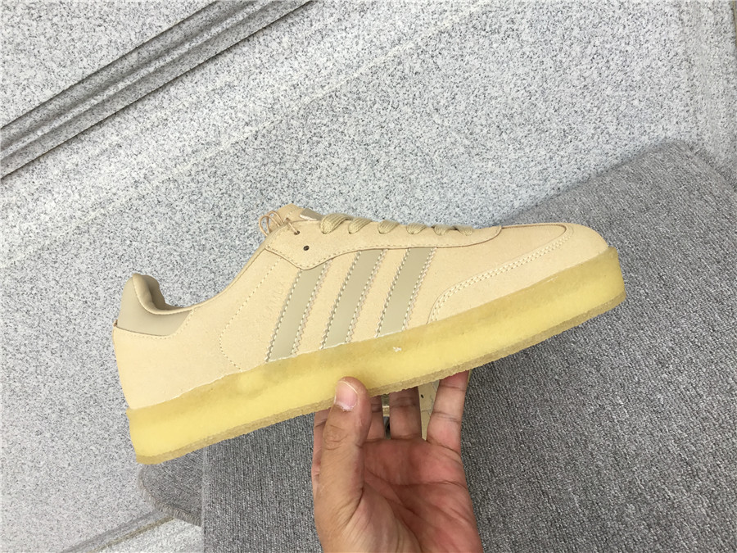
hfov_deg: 58.4
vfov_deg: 45.4
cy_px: 276
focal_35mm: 31
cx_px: 368
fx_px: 660
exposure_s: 1/124
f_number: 2.4
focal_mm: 3.3
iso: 25
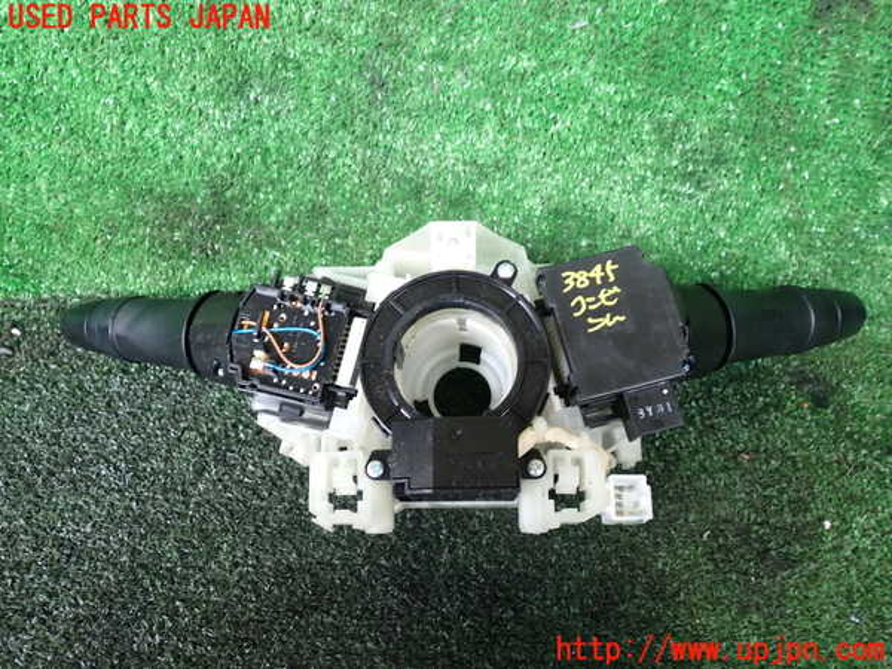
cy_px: 334
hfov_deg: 60.0
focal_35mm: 30
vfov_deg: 46.8
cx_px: 446
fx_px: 773
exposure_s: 1/30
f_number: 2.3
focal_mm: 5.4
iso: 200
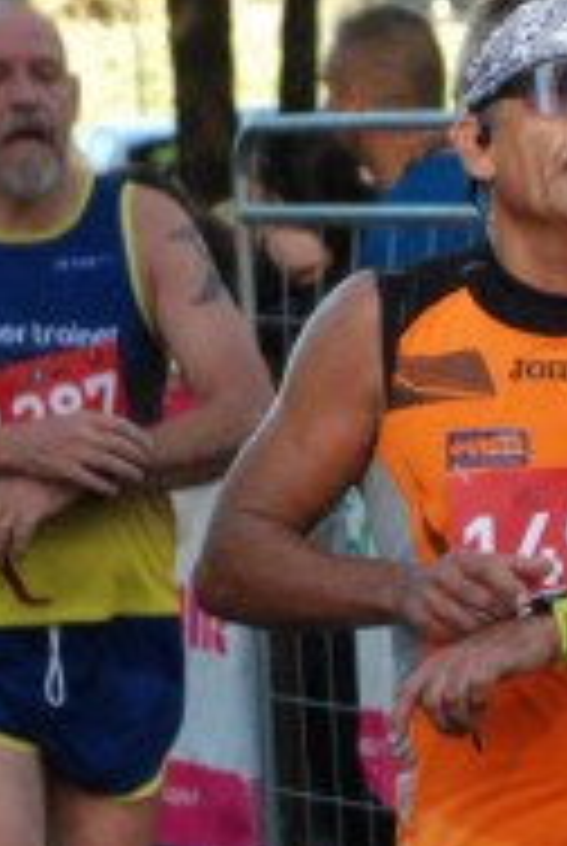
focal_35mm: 384
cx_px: 722
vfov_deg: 5.3
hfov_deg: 3.6
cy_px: 896
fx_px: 9038
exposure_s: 1/320
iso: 1000
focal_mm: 80
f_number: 5.6
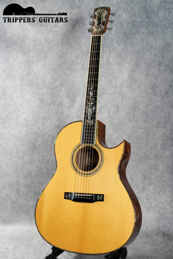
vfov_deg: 39.6
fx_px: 360
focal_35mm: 50
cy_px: 130
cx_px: 86
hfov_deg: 27.0
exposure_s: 1/1.6
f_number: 6.3
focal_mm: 50
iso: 320
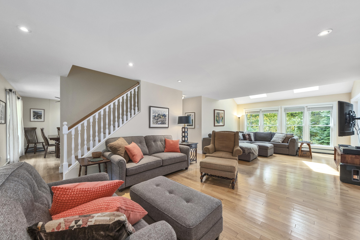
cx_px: 168
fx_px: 130
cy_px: 125
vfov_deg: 85.4
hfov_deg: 108.2
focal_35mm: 13
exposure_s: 1/10
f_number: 8
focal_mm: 8
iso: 400
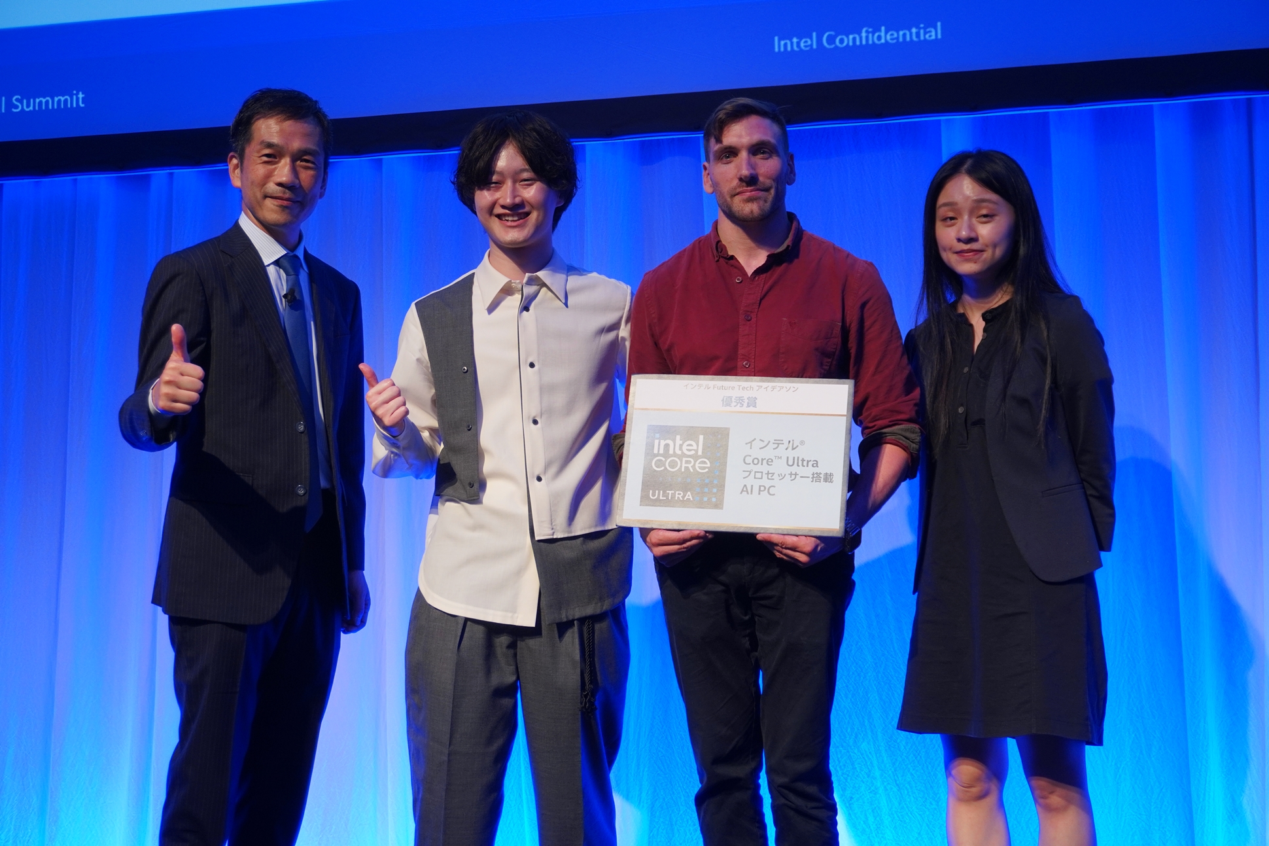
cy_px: 423
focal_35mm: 48
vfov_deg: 28.1
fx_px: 1692
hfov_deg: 41.1
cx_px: 634
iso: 640
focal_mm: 32
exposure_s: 1/160
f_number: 5
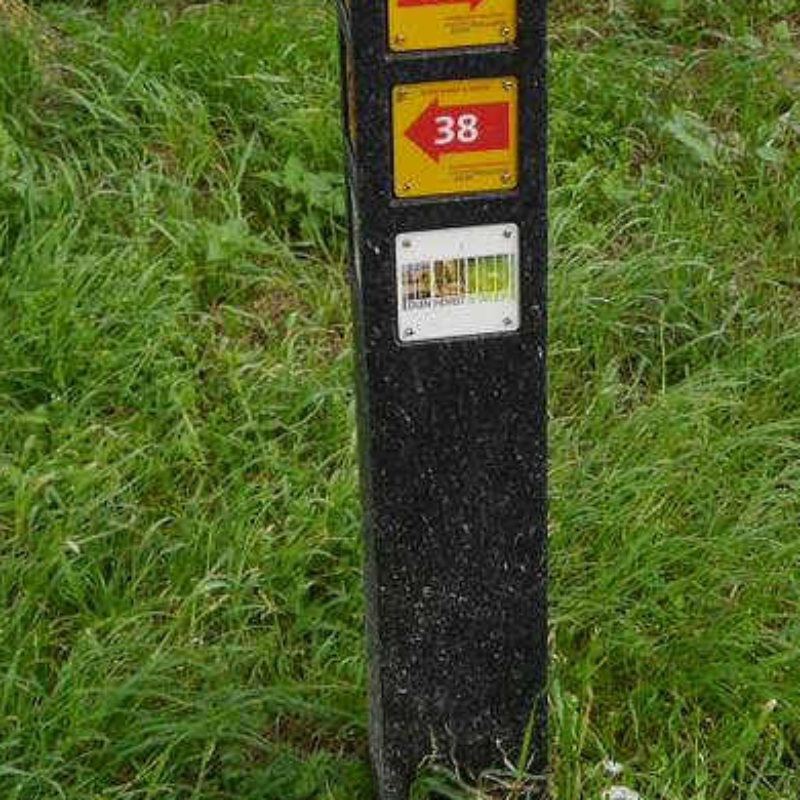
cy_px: -123
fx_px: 1700
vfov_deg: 24.4
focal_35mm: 65
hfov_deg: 26.4
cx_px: 471
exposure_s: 1/200
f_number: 5
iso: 160
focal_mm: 14
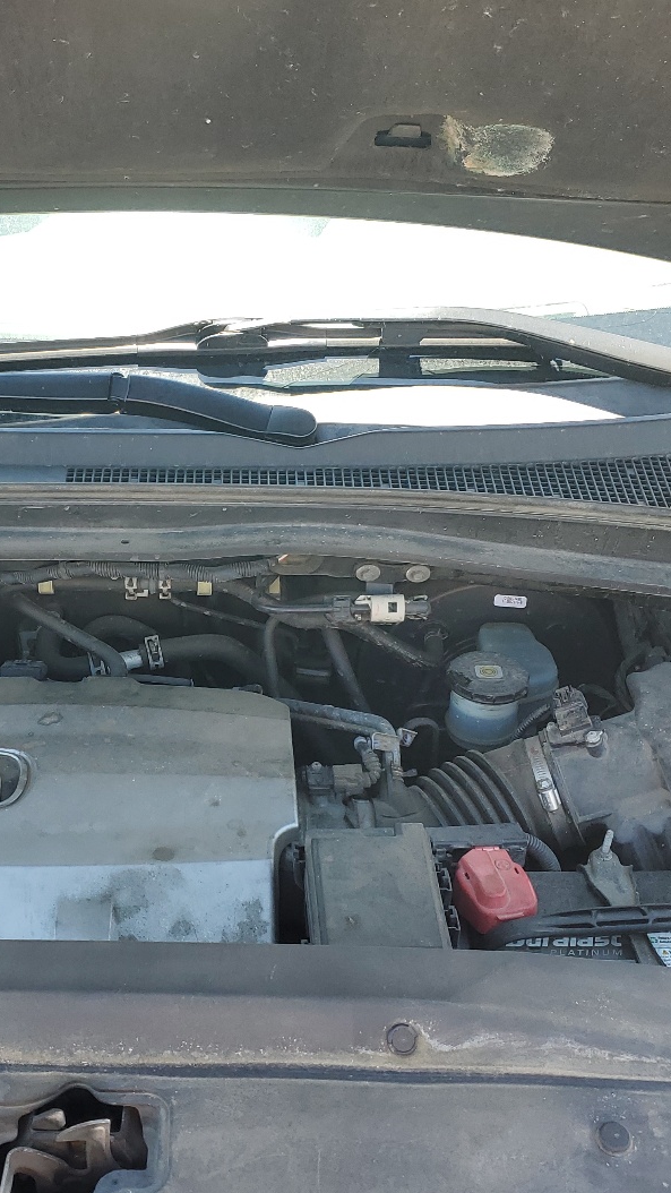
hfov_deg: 27.3
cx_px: 167
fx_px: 1360
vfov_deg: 47.3
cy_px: 661
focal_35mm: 43
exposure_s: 1/345
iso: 50
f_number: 1.5
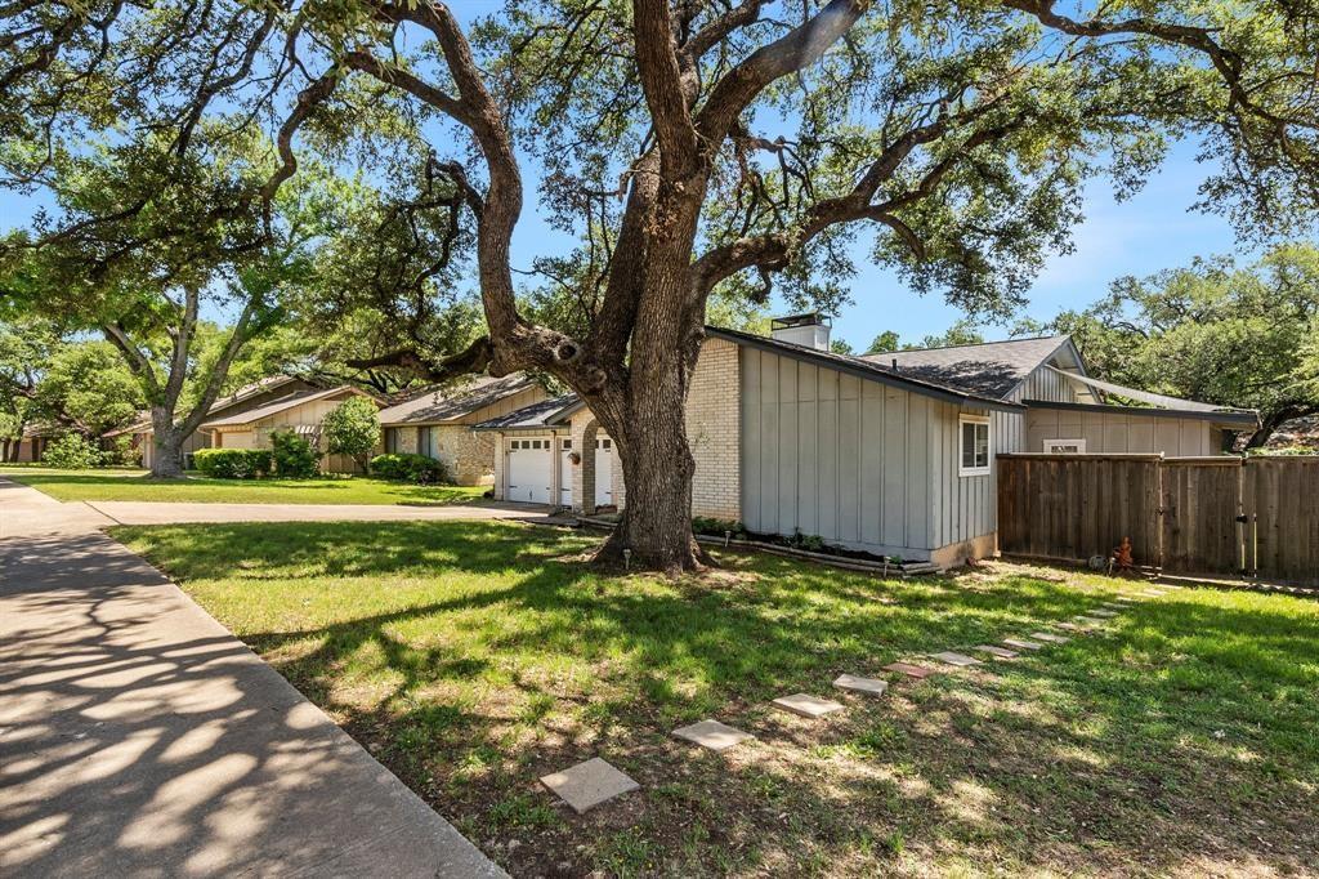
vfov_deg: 67.3
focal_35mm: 18
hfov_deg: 90.0
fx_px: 659
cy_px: 440
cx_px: 660
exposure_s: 1/100
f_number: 8
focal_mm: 12
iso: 100
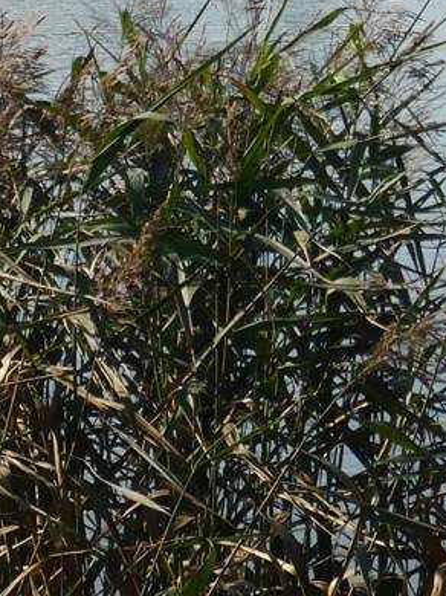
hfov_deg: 5.4
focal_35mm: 276
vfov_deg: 7.1
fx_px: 4747
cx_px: 391
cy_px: -185
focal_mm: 17.4
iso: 100
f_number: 5
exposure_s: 1/500
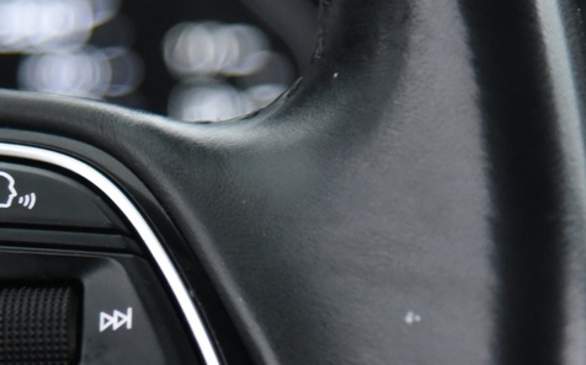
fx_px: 6641
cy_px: 305
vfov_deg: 3.2
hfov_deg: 5.0
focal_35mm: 416
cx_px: 22
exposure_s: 1/25
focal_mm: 120
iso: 4000
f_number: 4
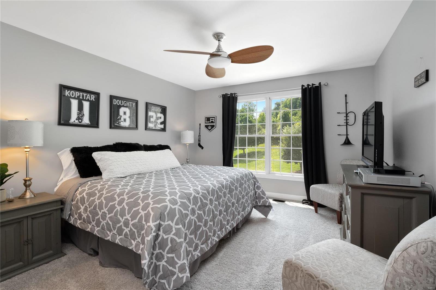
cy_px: 145
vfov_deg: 73.7
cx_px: 218
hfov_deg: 96.7
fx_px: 194
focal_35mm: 16
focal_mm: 8
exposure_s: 1/8
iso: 400
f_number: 8
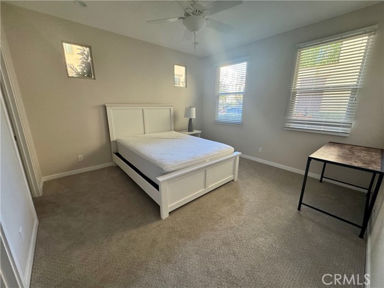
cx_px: 192
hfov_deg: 102.1
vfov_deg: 85.7
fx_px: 155
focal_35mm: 14
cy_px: 144
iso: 320
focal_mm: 2.22
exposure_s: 1/71
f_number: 2.2
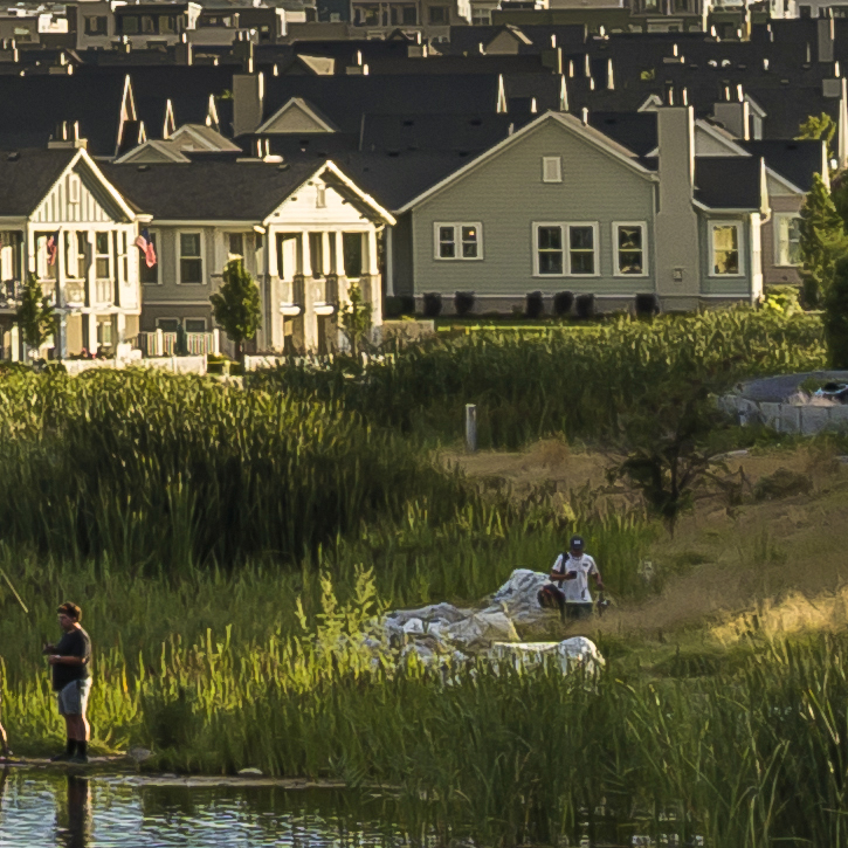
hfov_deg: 3.9
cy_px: -611
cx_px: -2798
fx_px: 11391
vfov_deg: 4.2
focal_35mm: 411
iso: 50
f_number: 8
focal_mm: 50
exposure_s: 1/100
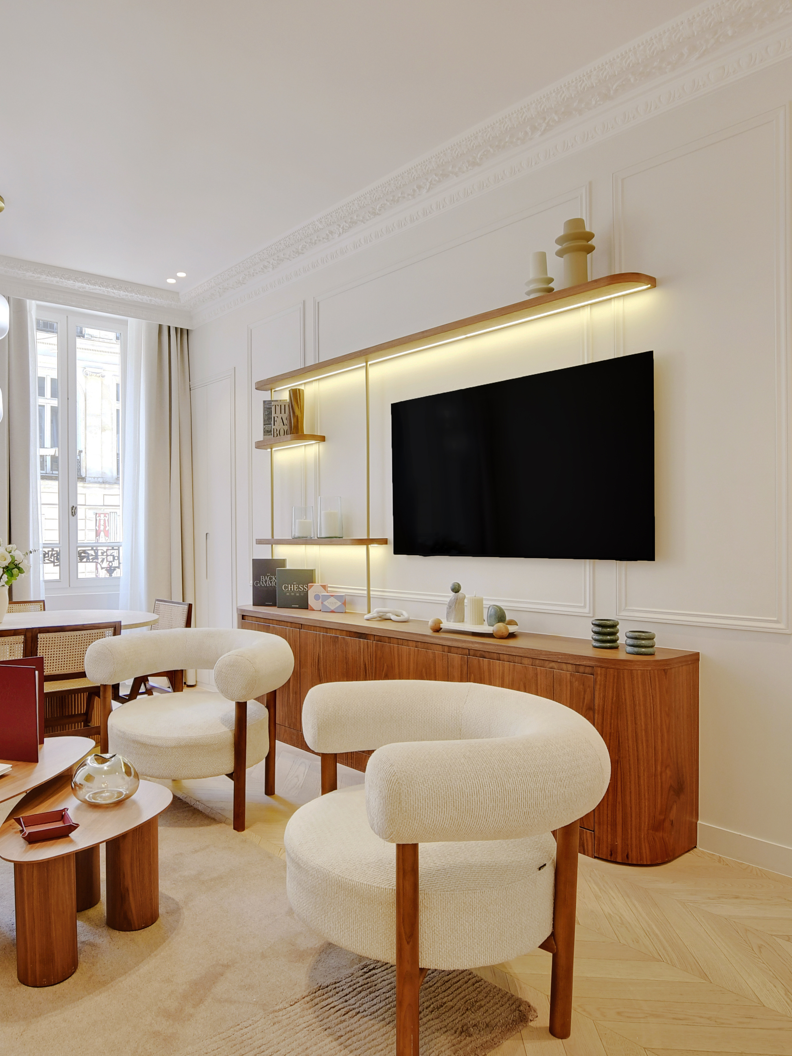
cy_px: 531
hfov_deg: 60.4
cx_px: 302
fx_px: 671
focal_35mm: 22
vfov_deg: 76.4
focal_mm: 10
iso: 200
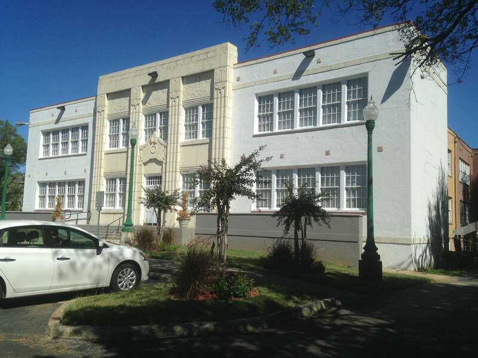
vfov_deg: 42.9
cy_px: 179
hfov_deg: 55.4
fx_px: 456
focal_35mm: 33
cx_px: 239
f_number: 2.4
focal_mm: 4.12
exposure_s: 1/2584
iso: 50
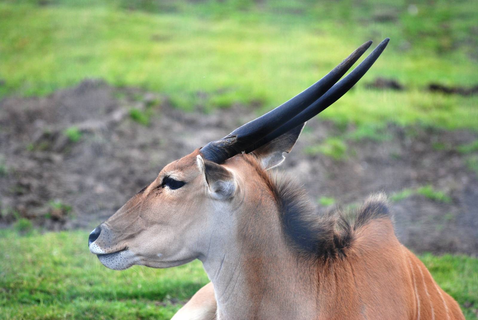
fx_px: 4387
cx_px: 239
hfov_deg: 6.2
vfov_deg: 4.2
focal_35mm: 330
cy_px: 160
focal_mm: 220
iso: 360
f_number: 5.3
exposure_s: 1/500
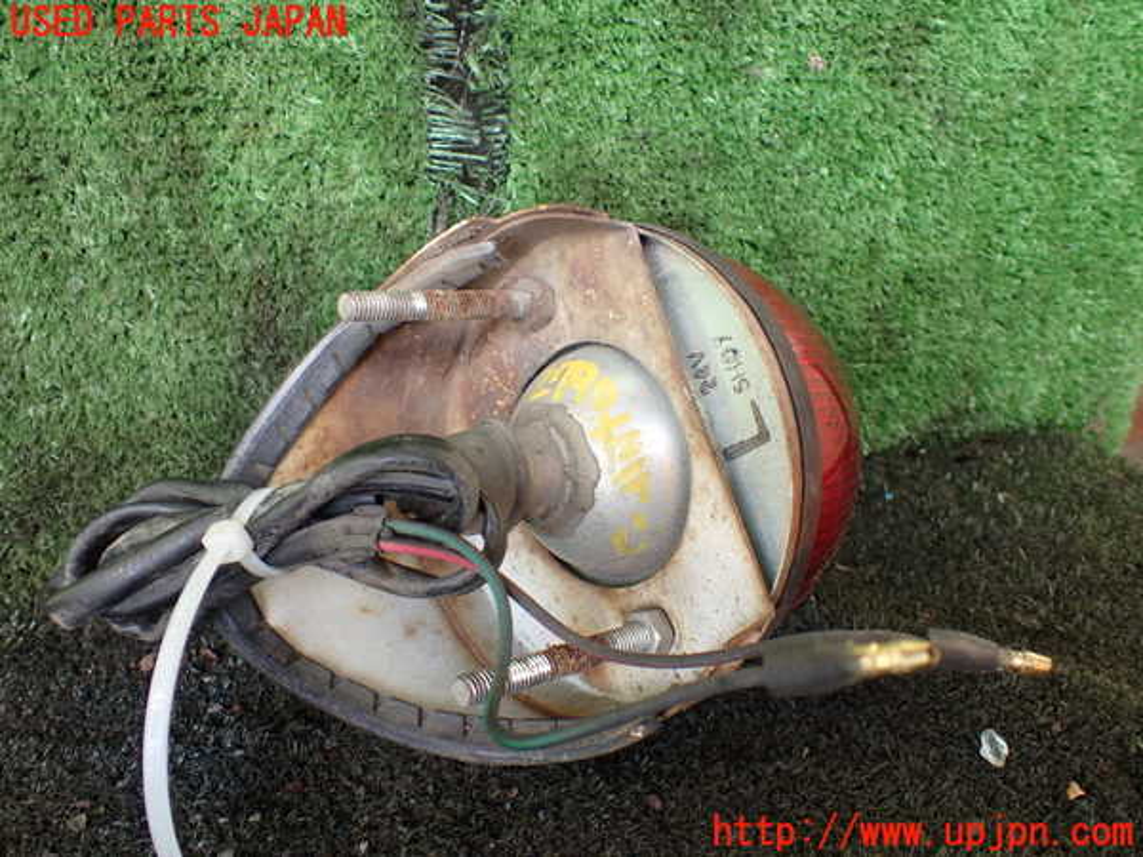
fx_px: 991
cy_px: 428
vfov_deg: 46.8
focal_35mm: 30
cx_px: 572
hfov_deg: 60.0
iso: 160
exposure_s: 1/125
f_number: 2.3
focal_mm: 5.4
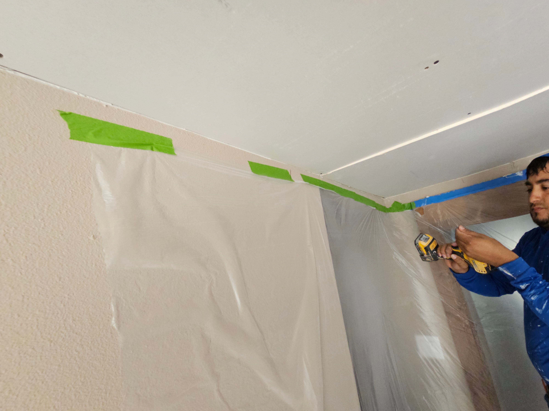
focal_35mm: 13
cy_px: 206
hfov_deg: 106.2
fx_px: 206
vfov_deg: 89.9
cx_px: 274
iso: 320
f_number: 2.2
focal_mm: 2.2
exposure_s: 1/77.4
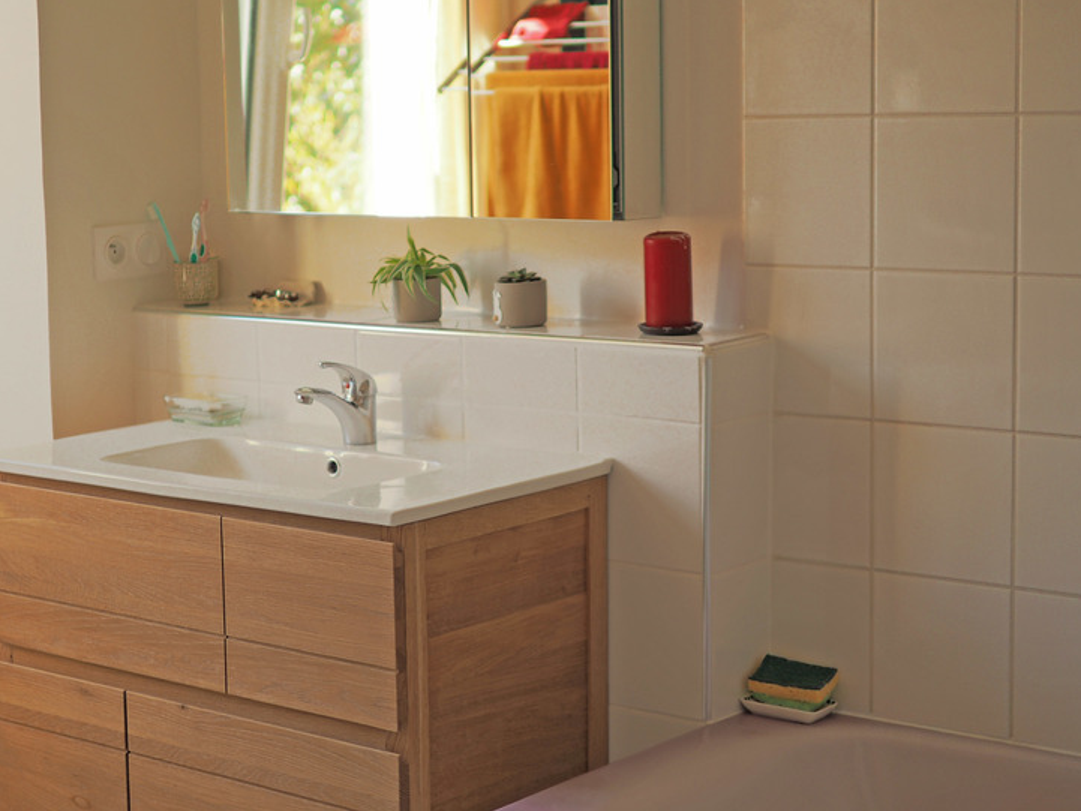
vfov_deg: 20.7
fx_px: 2218
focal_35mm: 71
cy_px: 343
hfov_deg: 27.3
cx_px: 418
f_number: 1.4
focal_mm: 25
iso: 200
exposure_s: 1/320
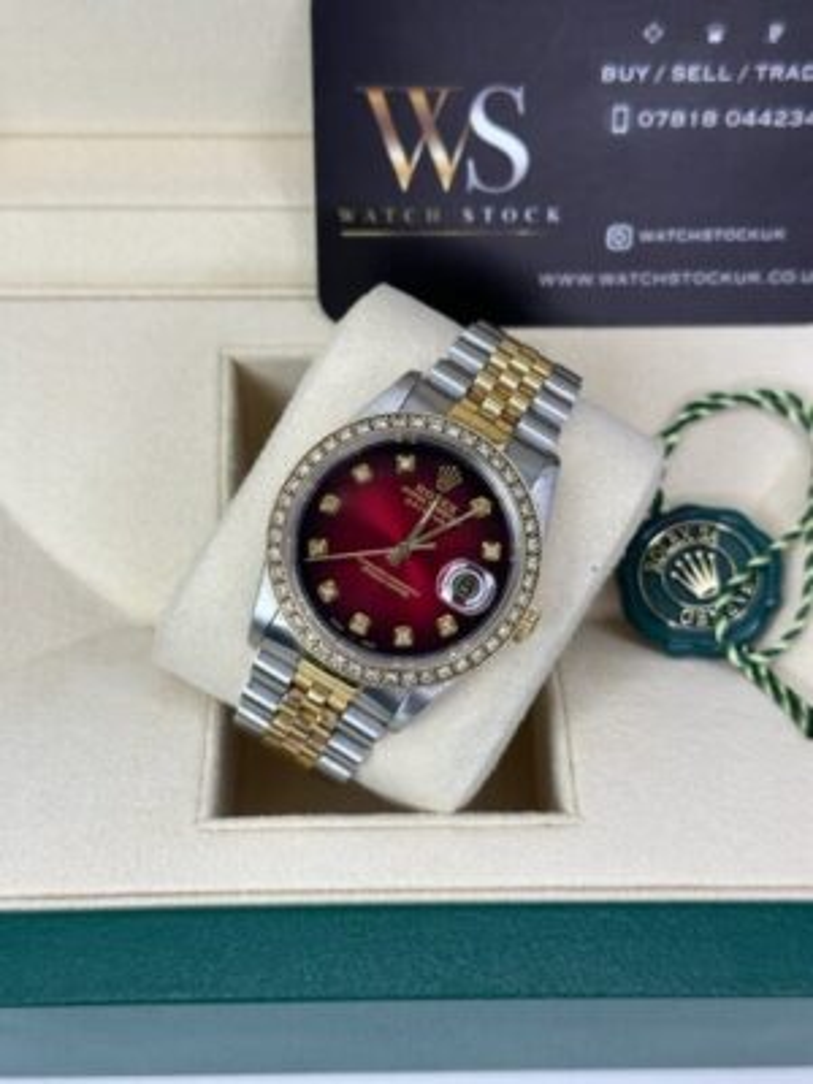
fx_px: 1503
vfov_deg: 39.7
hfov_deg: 30.3
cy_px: 542
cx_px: 406
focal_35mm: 48
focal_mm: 6.86
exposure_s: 1/100
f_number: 1.78
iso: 64
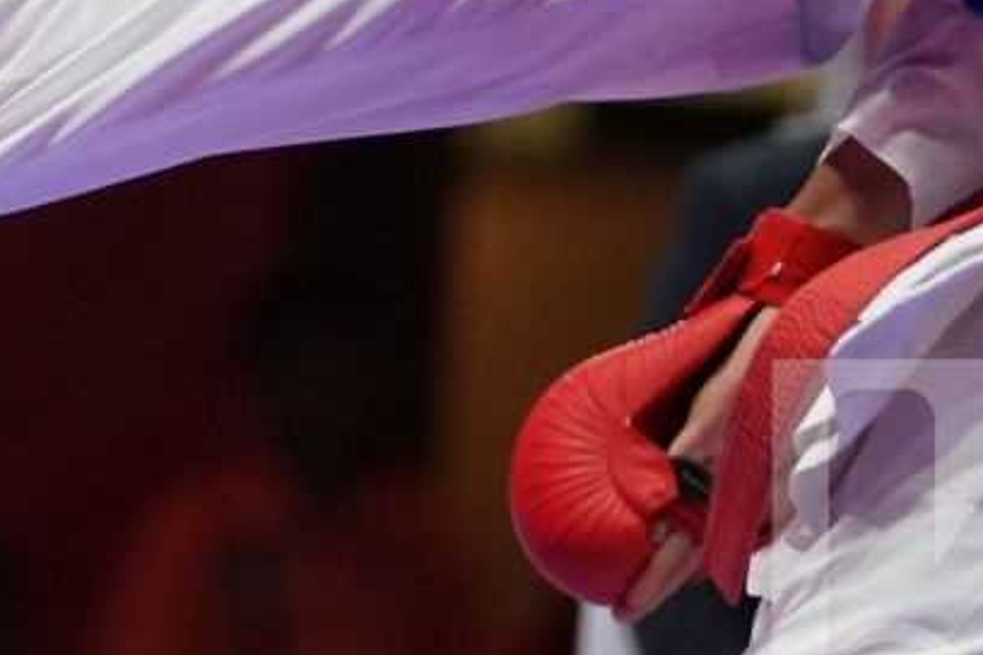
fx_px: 30252
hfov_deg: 1.9
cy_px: -277
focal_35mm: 1108
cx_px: -636
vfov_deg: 1.2
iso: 4000
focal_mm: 251
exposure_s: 1/1000
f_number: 4
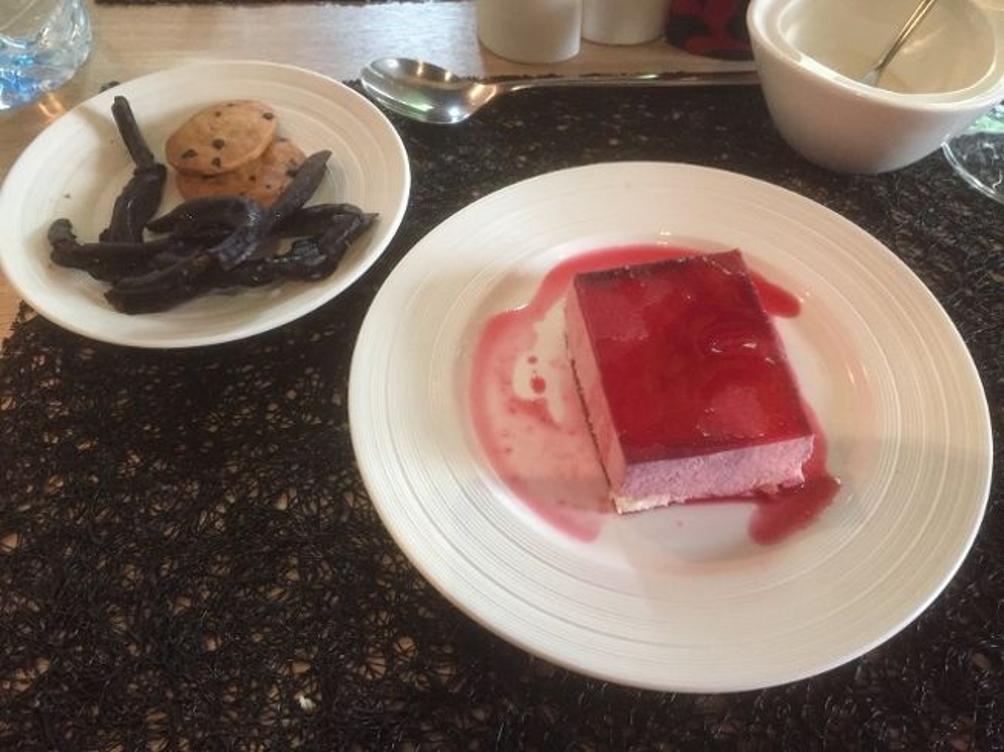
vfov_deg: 48.2
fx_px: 841
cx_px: 502
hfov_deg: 61.7
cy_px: 376
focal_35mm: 29
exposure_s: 1/25
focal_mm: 4.15
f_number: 2.2
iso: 250
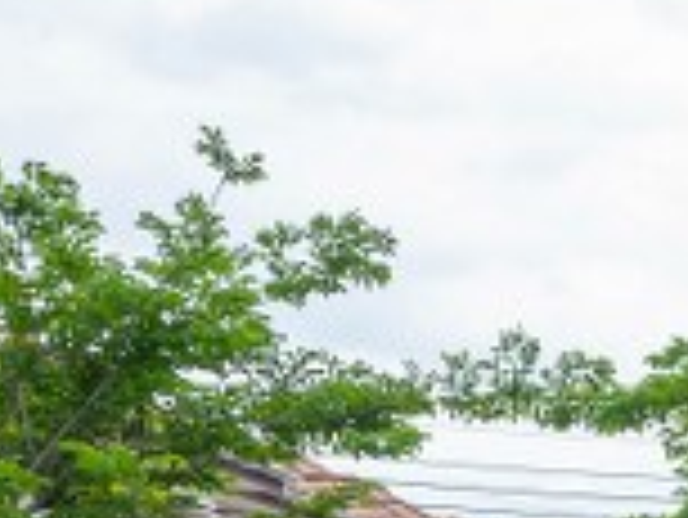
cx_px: 1210
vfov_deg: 9.8
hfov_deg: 12.5
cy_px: 914
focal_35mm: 145
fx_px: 2884
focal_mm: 18
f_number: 7.1
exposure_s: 1/60
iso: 100
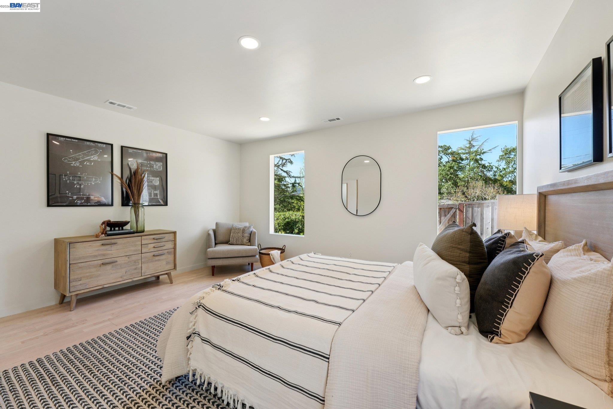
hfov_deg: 104.3
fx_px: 238
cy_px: 204
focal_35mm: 14
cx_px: 306
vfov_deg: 81.2
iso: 640
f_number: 8
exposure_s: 1/160
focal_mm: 14
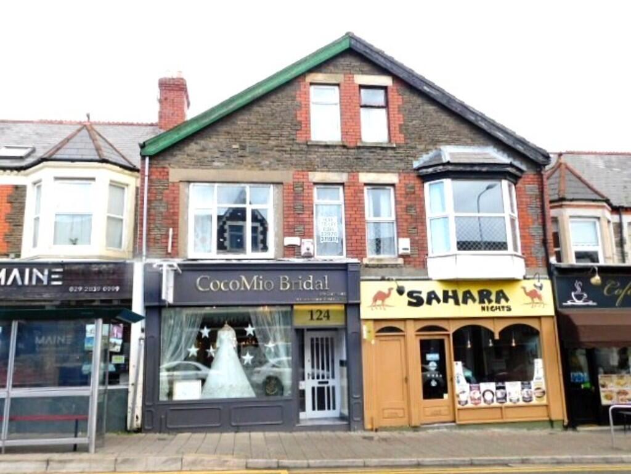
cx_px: 316
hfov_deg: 60.0
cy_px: 237
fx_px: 547
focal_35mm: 30
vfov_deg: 46.8
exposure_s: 1/160
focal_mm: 5.3
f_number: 3.2
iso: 125
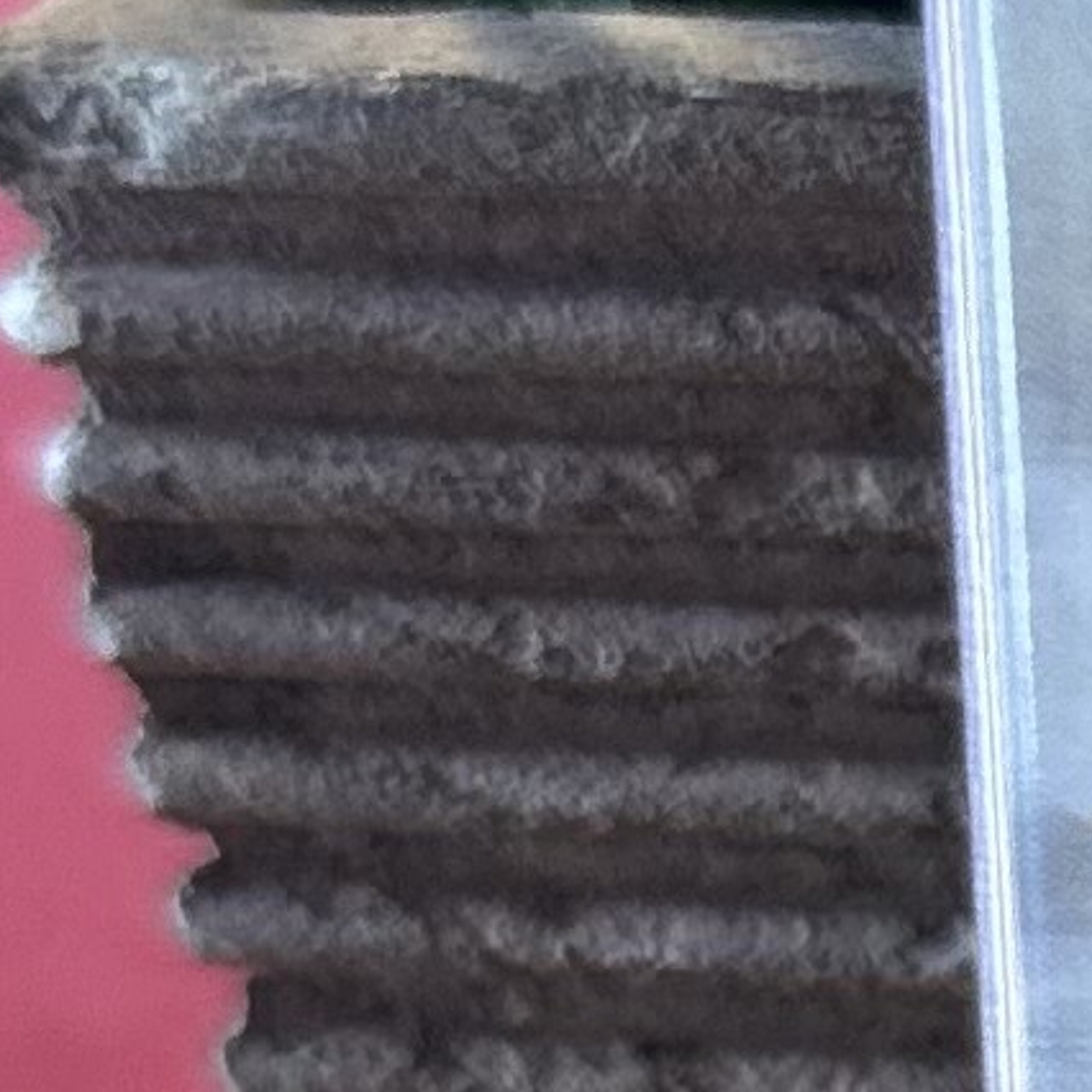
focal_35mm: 201
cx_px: 3015
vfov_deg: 8.6
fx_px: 7174
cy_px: 1461
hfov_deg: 7.8
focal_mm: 6.86
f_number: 1.78
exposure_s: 1/120
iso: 125
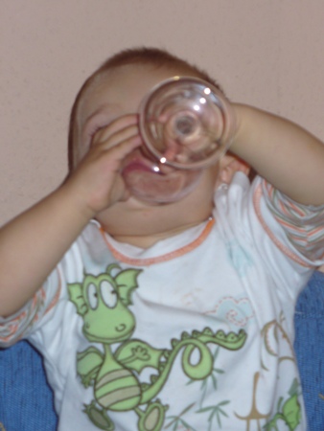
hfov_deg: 10.8
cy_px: 216
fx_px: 1721
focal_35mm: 138
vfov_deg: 14.3
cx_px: 162
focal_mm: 22.7
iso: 100
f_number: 3.8
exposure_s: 1/30
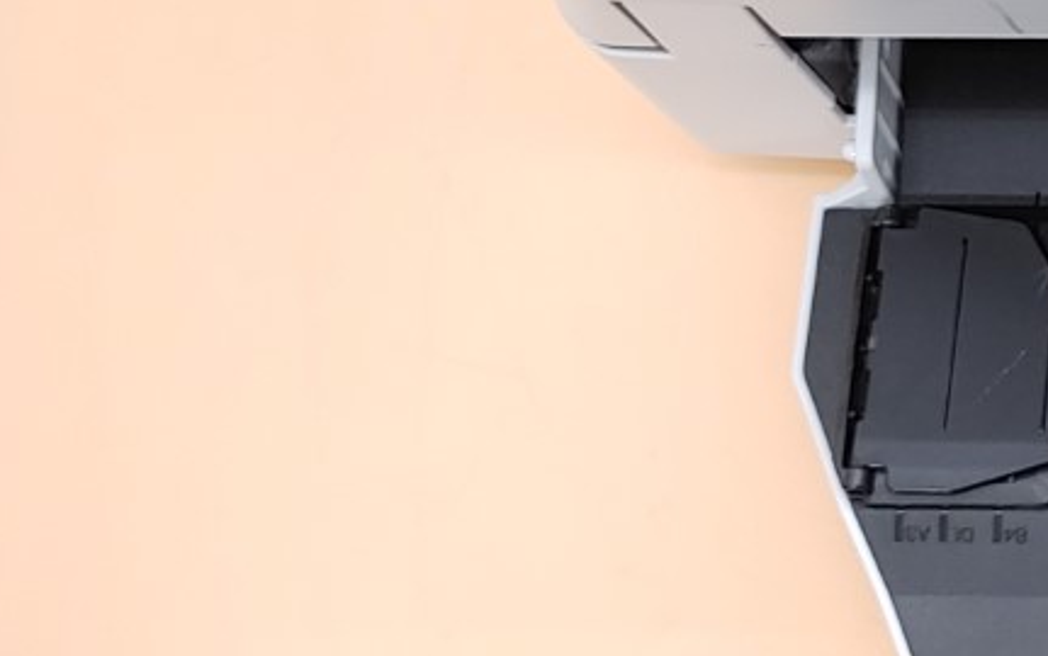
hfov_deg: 19.2
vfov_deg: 14.2
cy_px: 143
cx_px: 1653
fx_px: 2629
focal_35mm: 92
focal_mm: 4.36
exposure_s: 1/60
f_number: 1.8
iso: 100
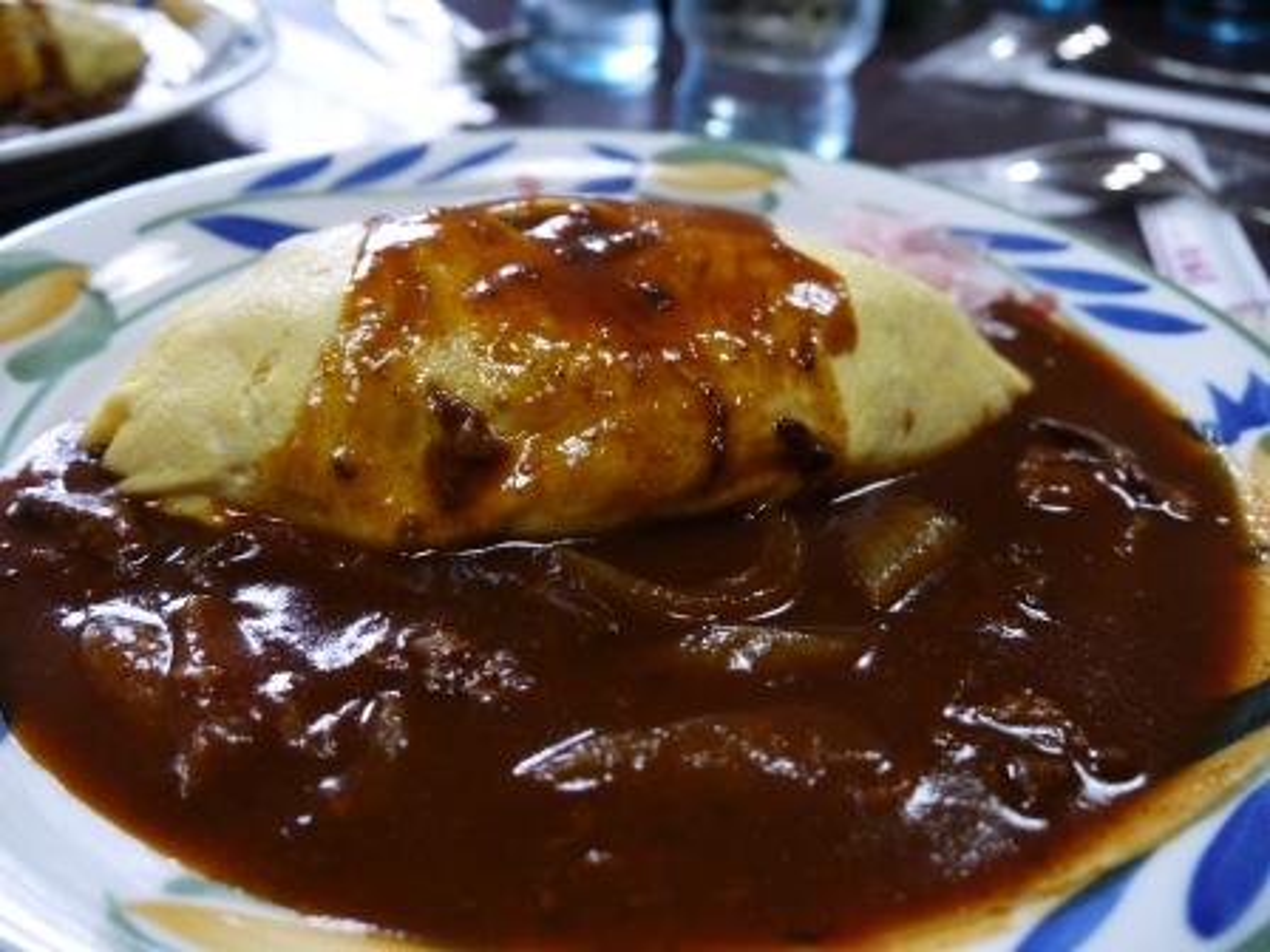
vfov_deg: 49.7
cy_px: 476
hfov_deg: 63.4
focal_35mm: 28
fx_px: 1027
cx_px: 635
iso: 1250
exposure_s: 1/60
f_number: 3.5
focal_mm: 14
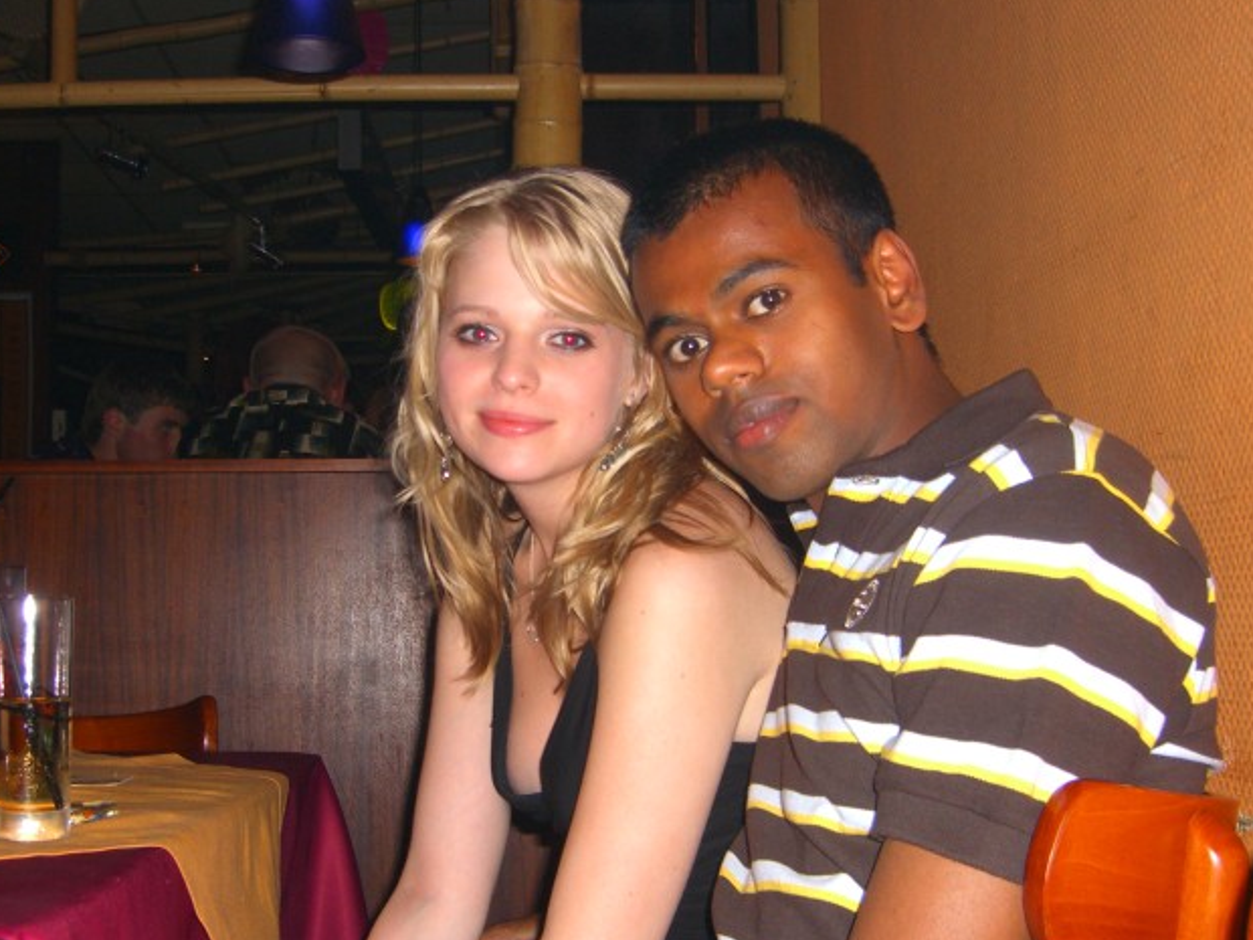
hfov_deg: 38.9
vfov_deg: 29.6
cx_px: 554
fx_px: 1774
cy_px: 528
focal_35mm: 49
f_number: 2.8
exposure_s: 1/60
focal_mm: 7.9
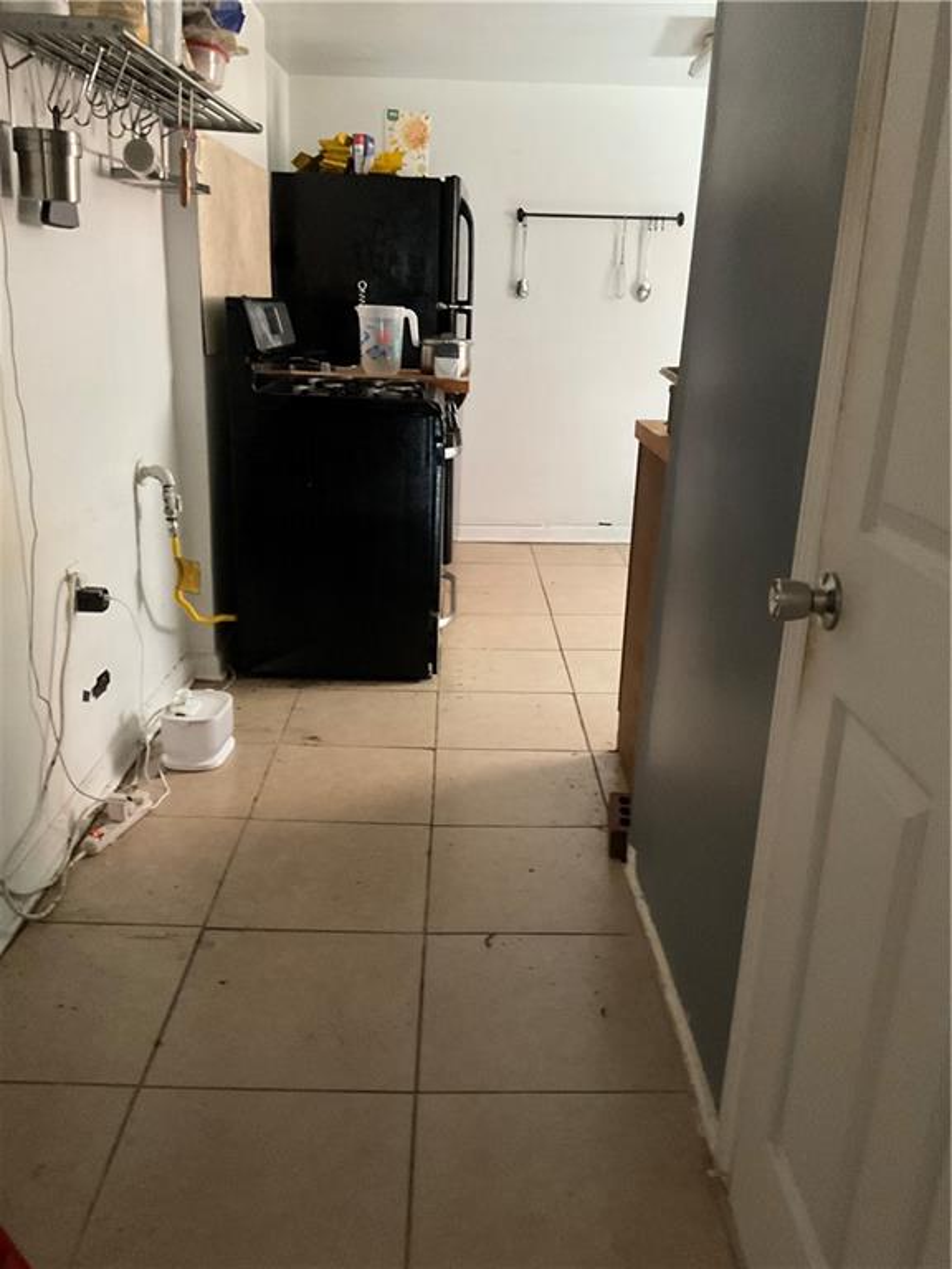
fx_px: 1063
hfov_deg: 48.2
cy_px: 634
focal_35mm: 29
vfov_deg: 61.7
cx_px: 476
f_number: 1.8
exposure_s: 1/30
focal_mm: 3
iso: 400
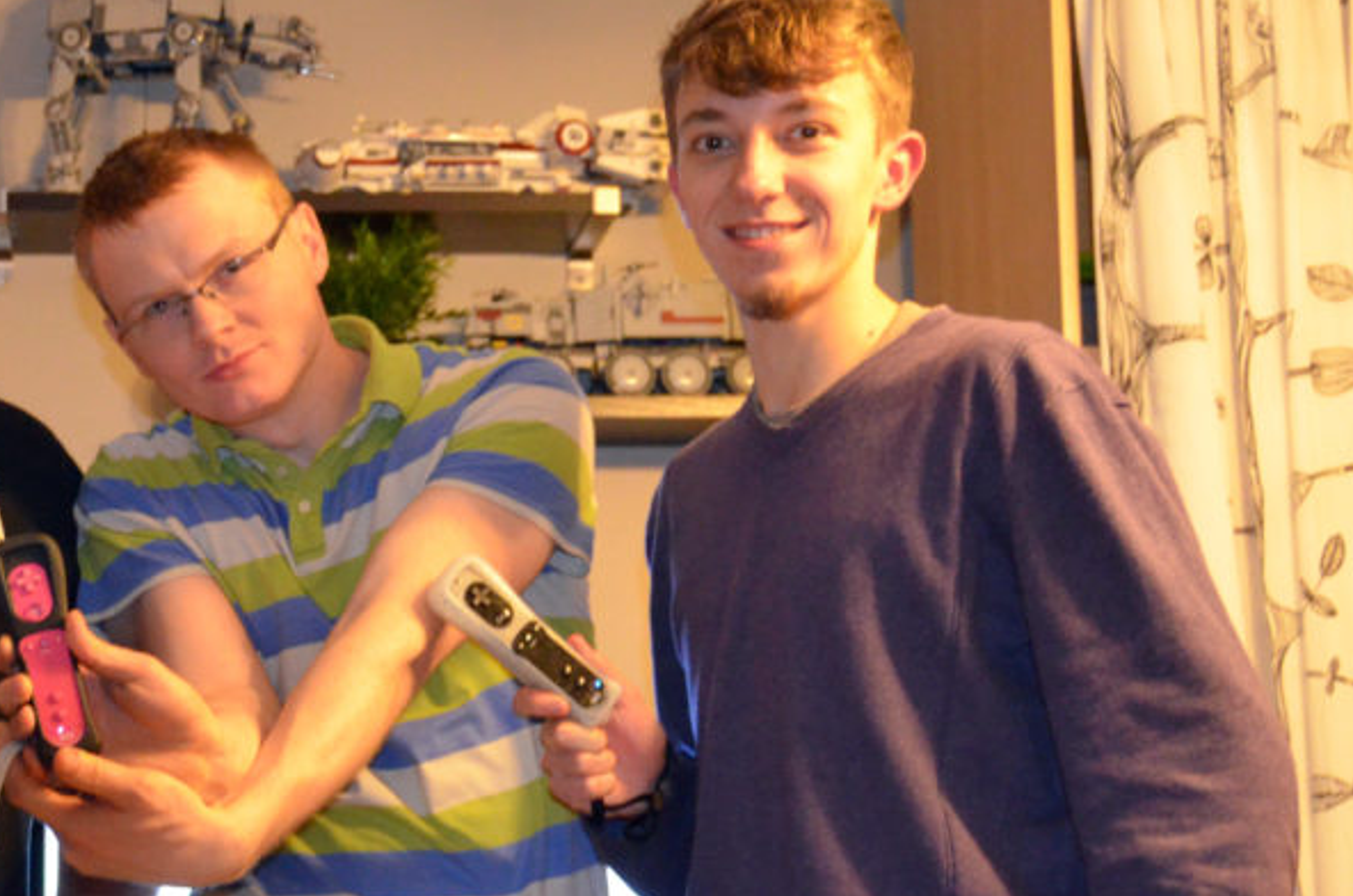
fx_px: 2963
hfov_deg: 24.6
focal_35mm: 79
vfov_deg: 17.1
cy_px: 643
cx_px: 5
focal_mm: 26
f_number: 3.8
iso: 3200
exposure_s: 1/60
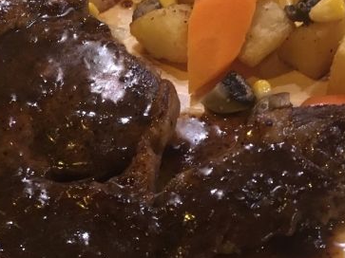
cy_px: 92
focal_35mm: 56
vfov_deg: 26.0
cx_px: 77
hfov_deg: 33.5
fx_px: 558
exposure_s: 1/17
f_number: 2.2
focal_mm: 4.15
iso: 640
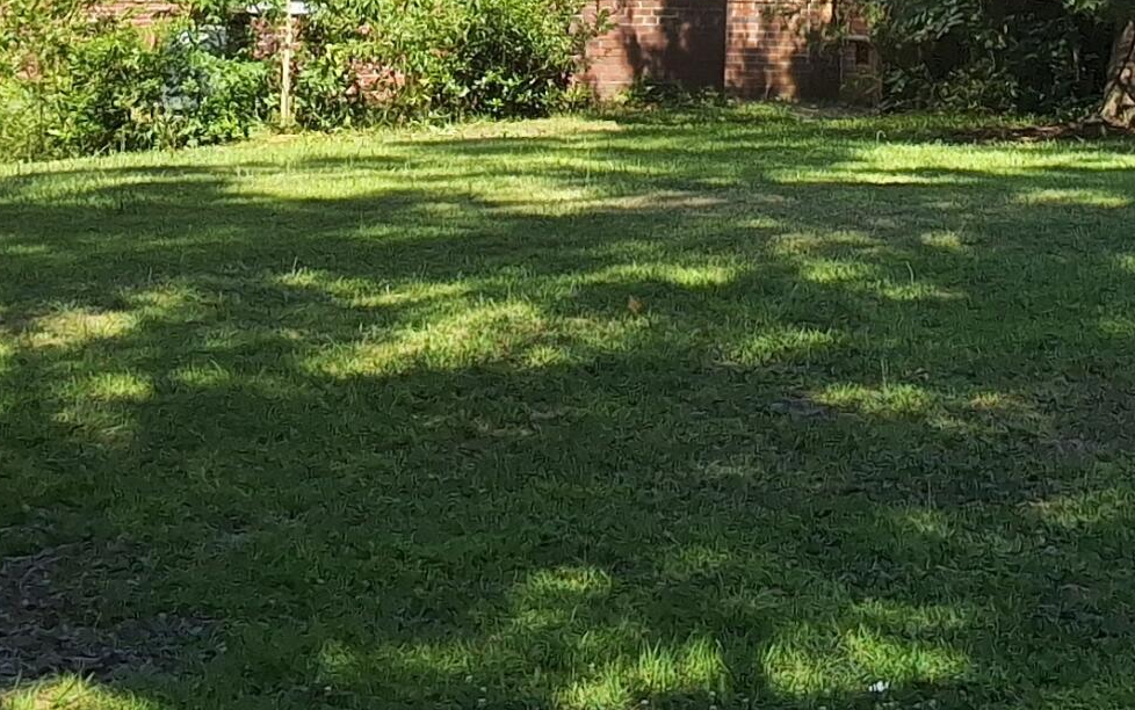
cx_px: 796
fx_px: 2816
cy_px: -379
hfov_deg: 22.6
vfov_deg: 13.5
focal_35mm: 91
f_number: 1.9
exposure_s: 1/1295
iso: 32
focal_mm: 2.91
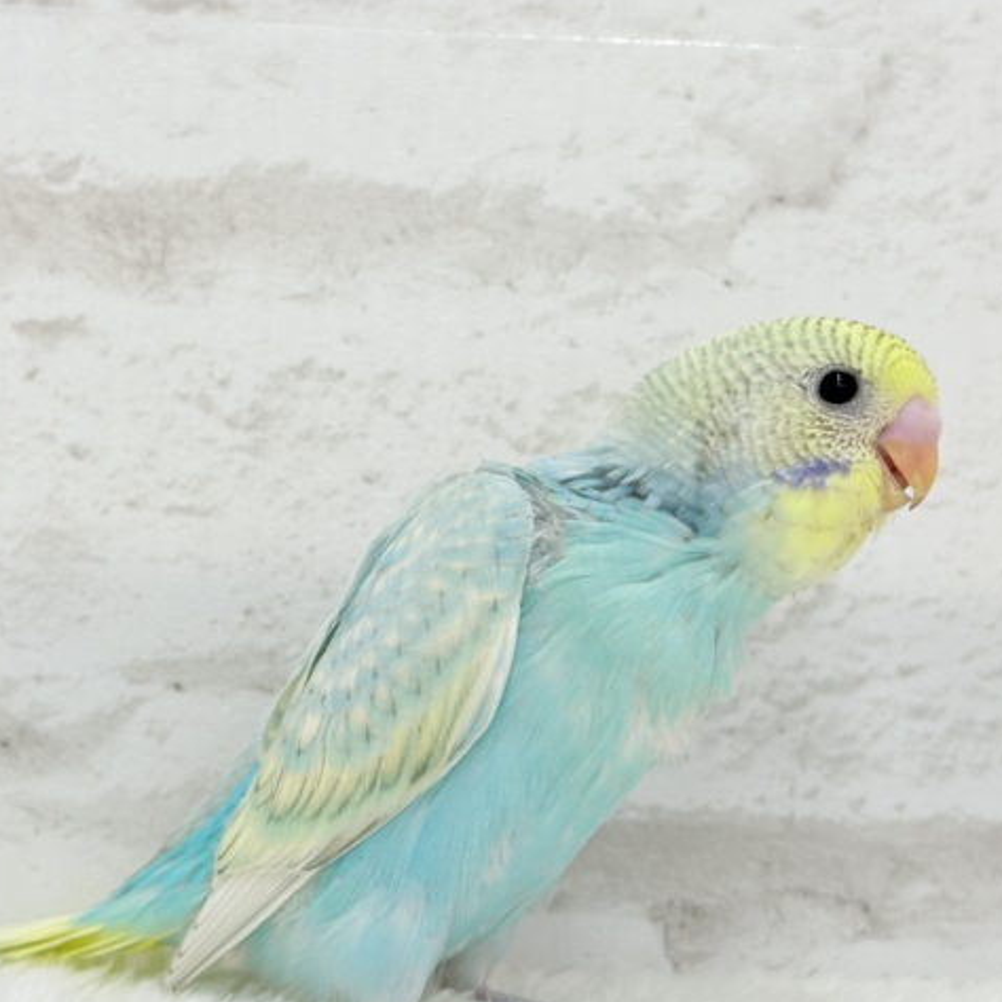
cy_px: 503
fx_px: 2030
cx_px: 454
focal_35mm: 62
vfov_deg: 27.7
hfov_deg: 27.7
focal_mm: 5.96
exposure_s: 1/100
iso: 80
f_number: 1.6
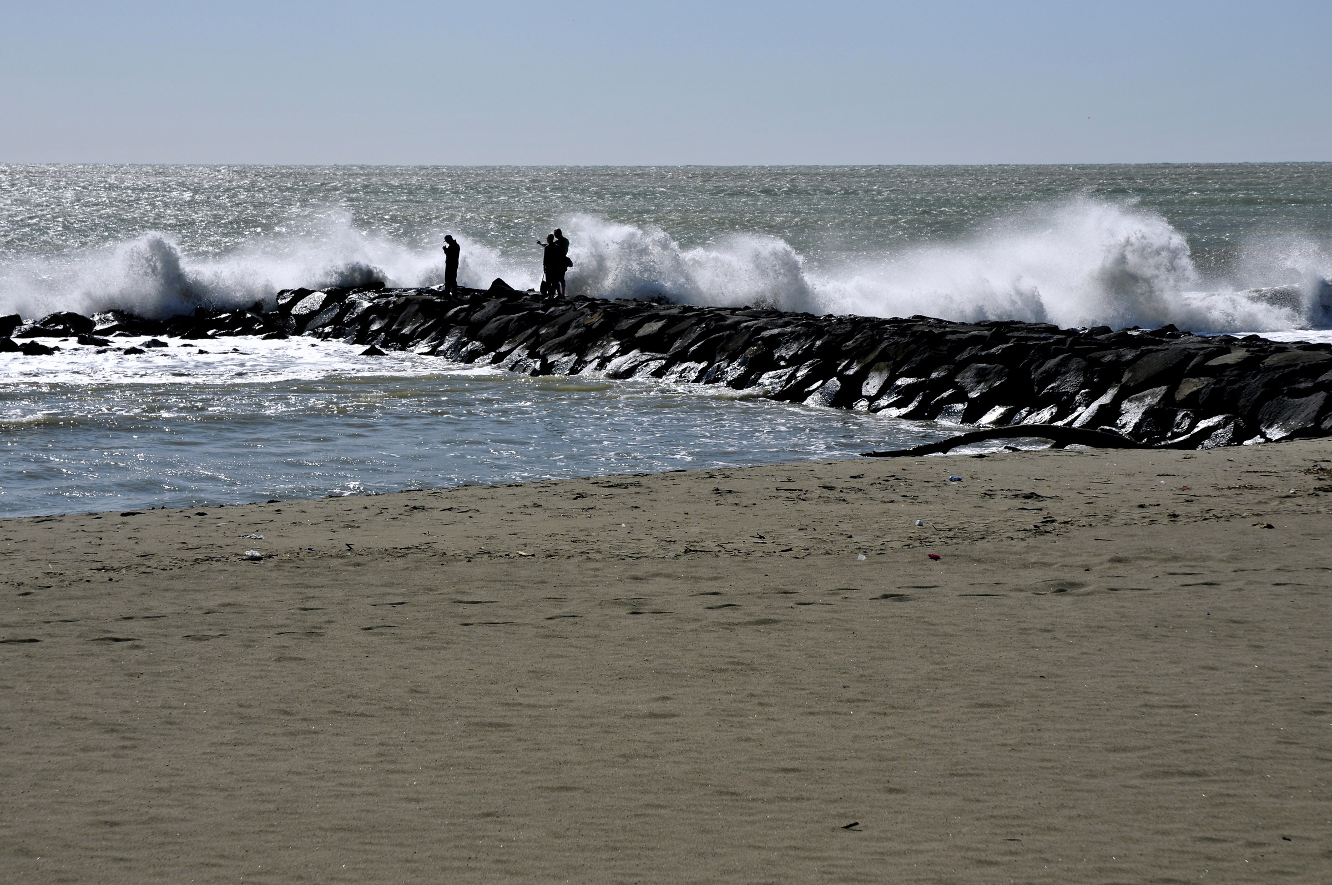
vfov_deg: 13.0
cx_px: 666
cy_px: 442
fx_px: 3880
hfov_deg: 19.5
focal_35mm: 105
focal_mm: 70
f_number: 10
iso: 200
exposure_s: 1/400
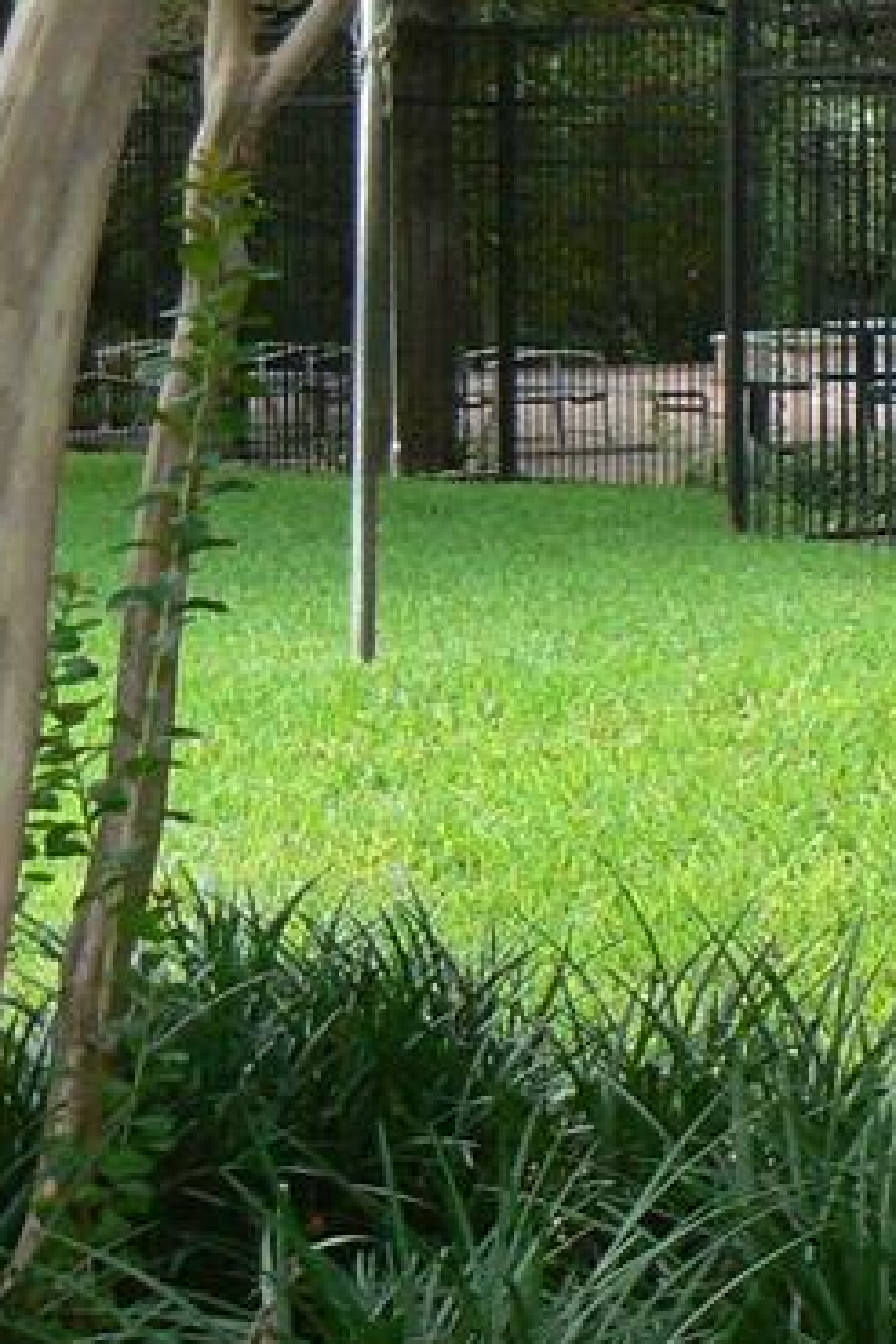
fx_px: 3882
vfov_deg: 19.5
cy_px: 280
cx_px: 1792
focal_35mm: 104
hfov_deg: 11.8
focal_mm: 6
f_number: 3.6
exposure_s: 1/320
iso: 200
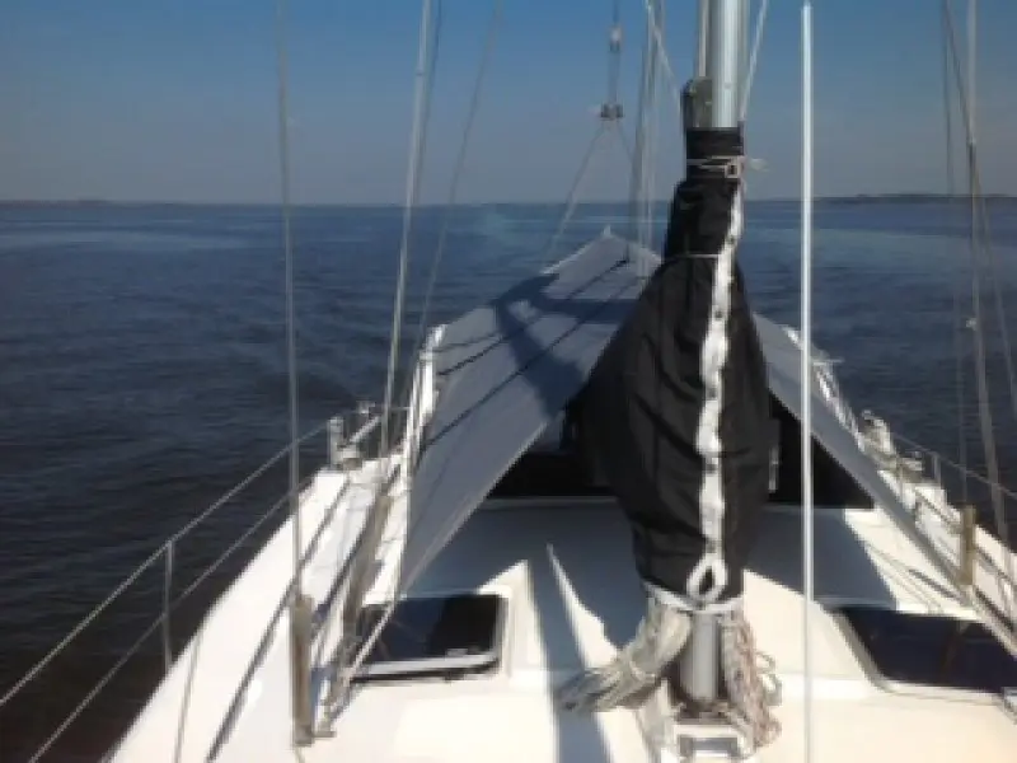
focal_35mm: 35
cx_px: 508
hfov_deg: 52.6
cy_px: 382
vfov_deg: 40.7
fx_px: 1028
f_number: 2.4
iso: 64
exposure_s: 1/5051
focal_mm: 4.28
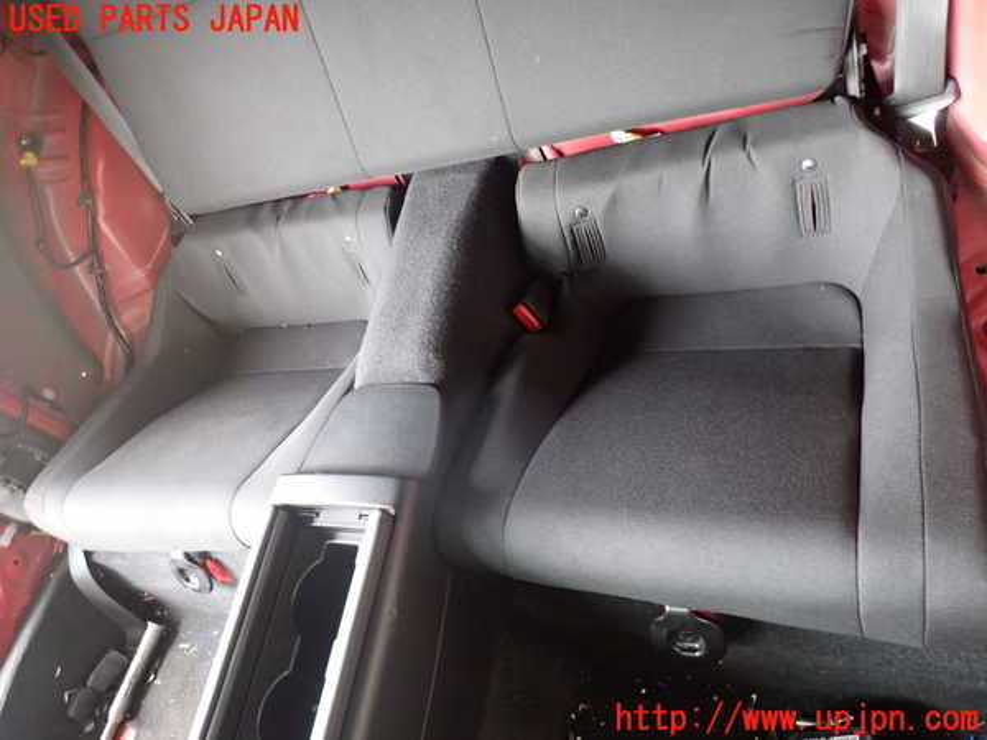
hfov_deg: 69.4
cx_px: 494
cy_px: 370
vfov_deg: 54.9
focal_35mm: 25
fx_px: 713
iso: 640
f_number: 2
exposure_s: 1/30
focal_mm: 4.5
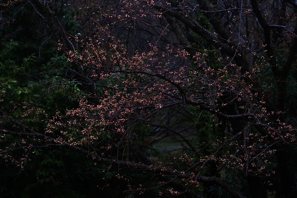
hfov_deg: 14.3
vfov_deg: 9.6
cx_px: 148
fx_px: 1180
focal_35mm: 143
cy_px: 99
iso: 800
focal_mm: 95.4
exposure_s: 1/80
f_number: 5.4
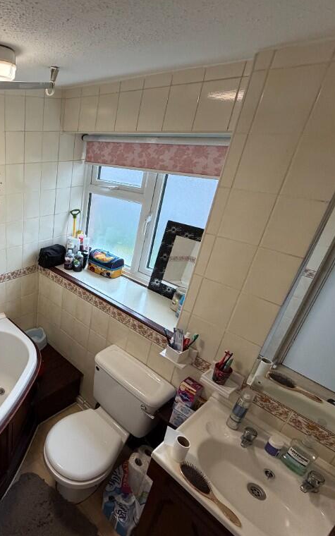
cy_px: 267
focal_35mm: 20
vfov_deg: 85.1
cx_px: 16
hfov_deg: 50.6
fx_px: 292
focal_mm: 2.22
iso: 320
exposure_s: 1/100
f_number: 2.2
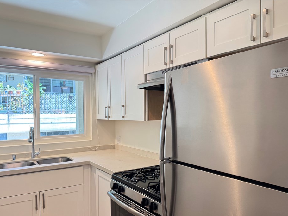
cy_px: 120
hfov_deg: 65.3
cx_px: 145
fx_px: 225
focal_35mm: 27
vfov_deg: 51.3
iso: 200
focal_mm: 6.76
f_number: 1.78
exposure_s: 1/120
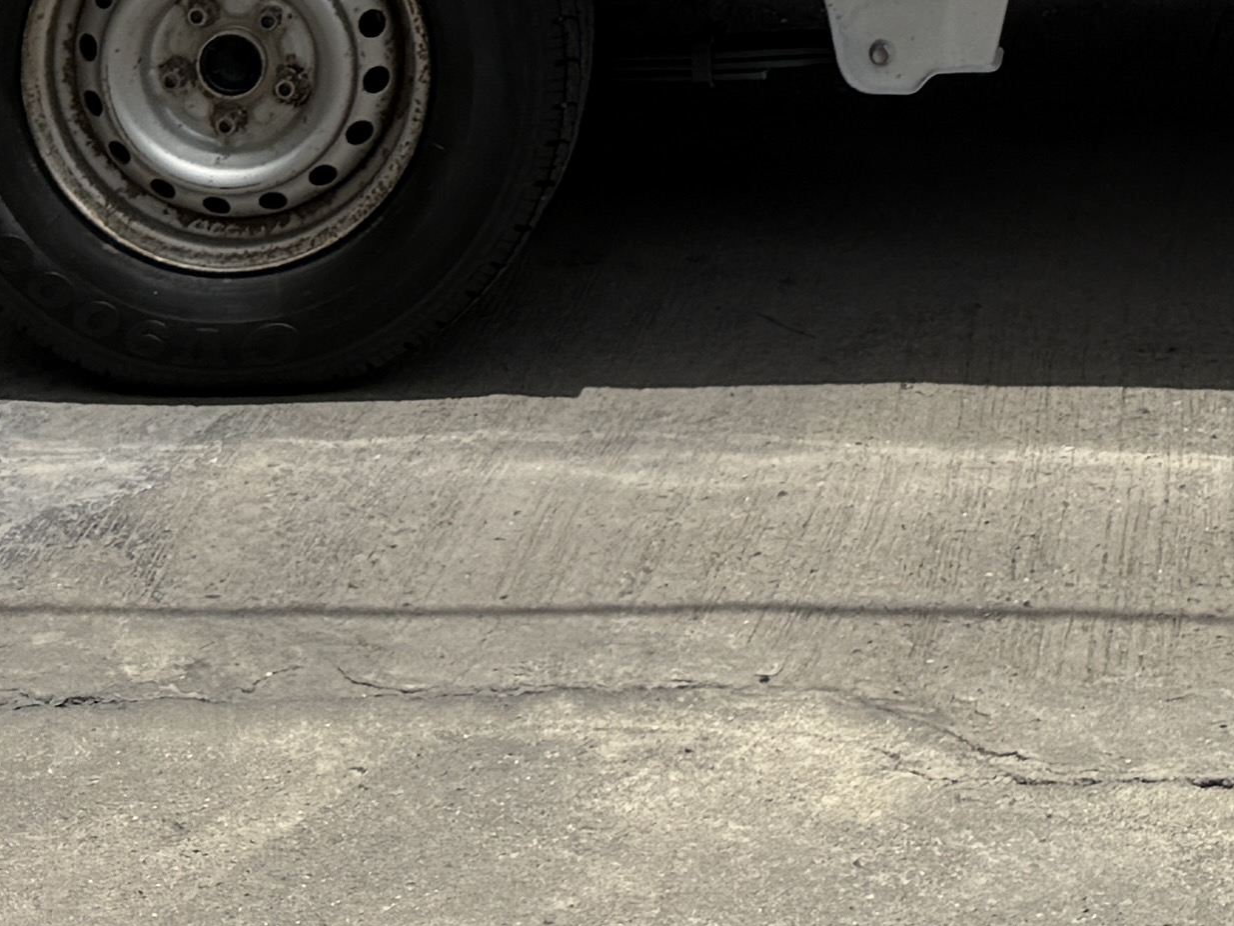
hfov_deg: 17.3
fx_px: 3957
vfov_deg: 11.8
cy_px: -978
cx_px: 1283
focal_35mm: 111
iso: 80
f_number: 1.78
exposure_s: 1/7353
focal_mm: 6.76
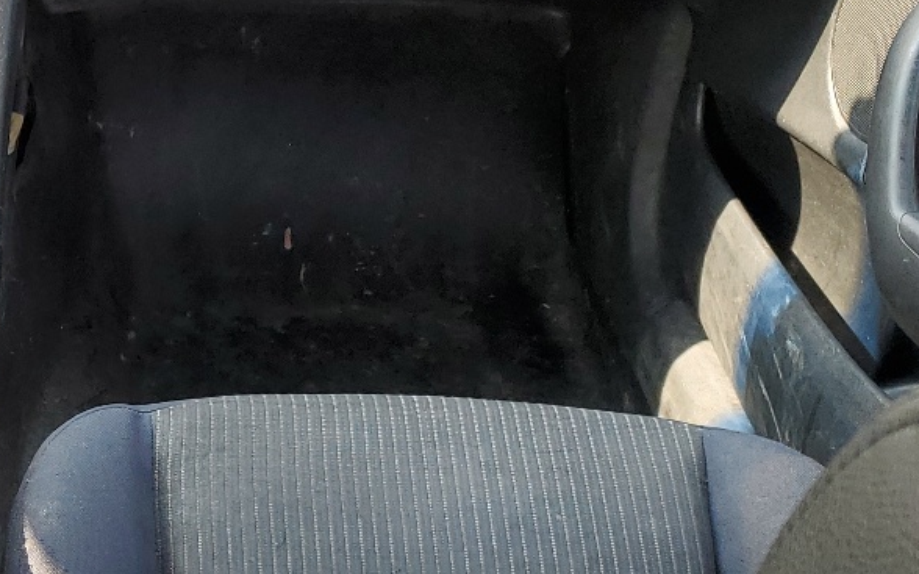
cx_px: -245
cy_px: 368
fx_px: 1878
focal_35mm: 75
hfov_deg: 24.4
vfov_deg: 17.3
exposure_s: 1/156
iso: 50
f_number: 1.5
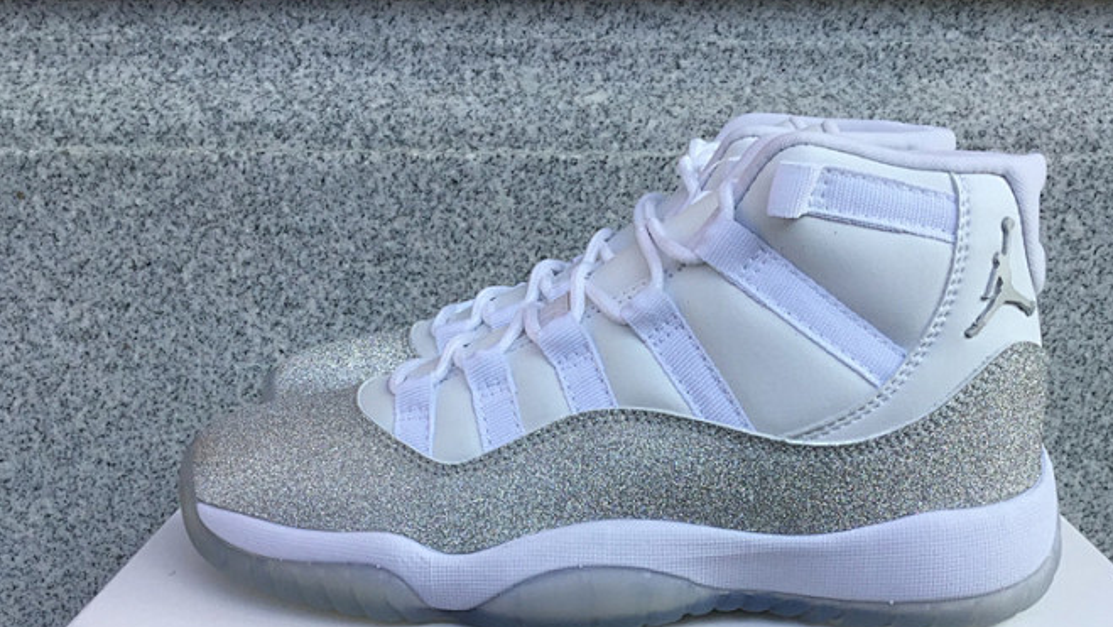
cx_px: 622
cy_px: 495
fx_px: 1210
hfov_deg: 49.3
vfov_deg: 28.5
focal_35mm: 41
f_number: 2.4
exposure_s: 1/497
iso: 25
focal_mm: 3.3
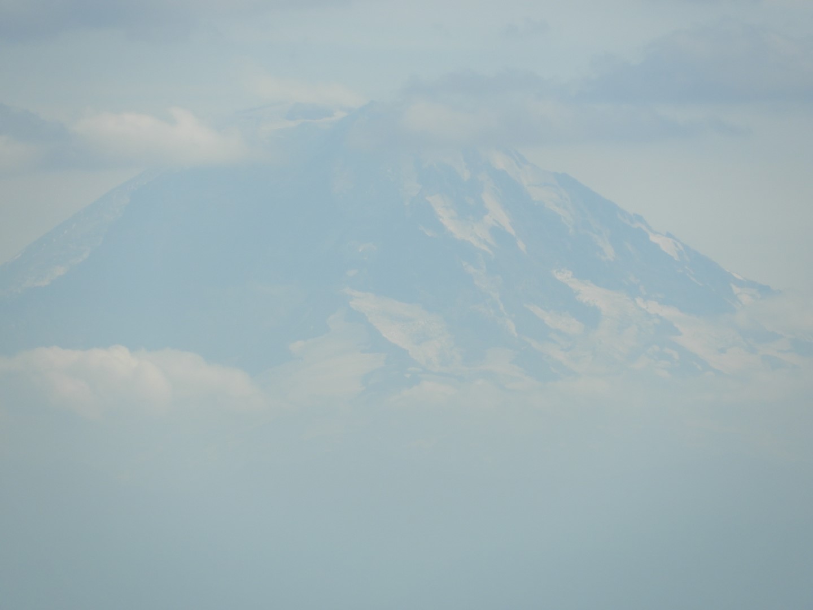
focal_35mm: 700
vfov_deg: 2.1
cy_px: 305
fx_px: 16440
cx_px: 406
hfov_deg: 2.8
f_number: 5.6
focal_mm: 125.4
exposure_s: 1/640
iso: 100
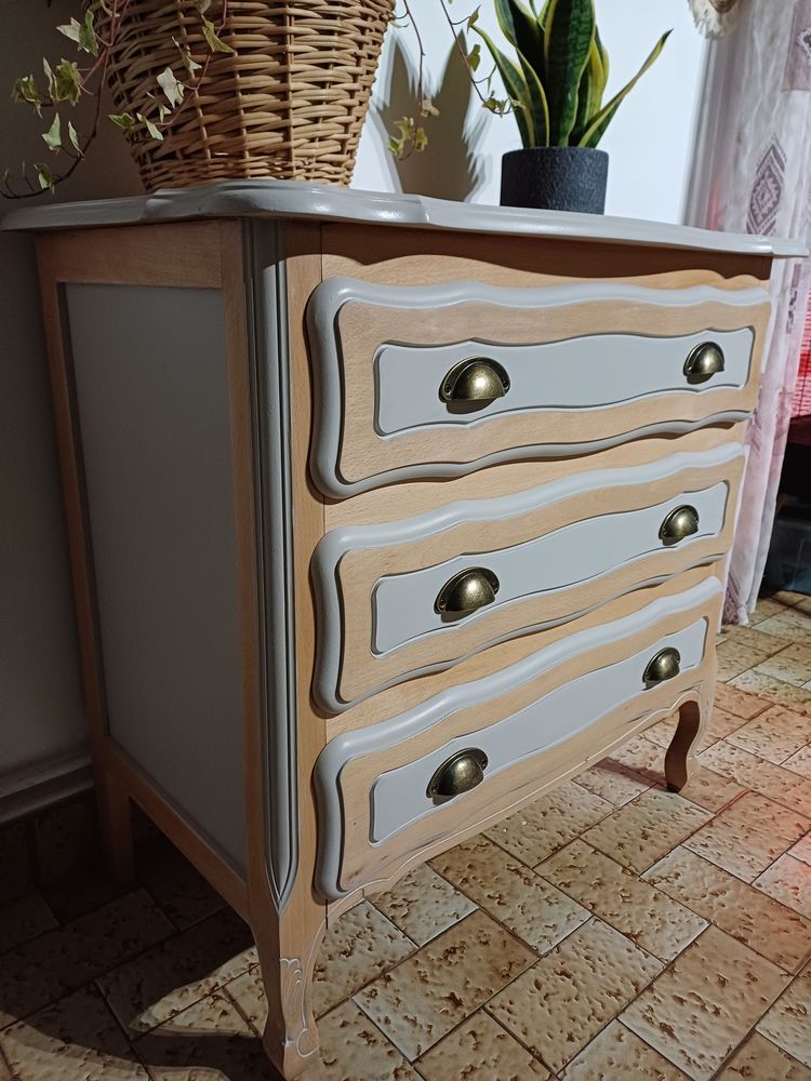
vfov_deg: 69.4
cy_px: 540
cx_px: 406
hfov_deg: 54.9
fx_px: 781
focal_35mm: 25
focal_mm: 4.65
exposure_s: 1/25
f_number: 1.8
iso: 400
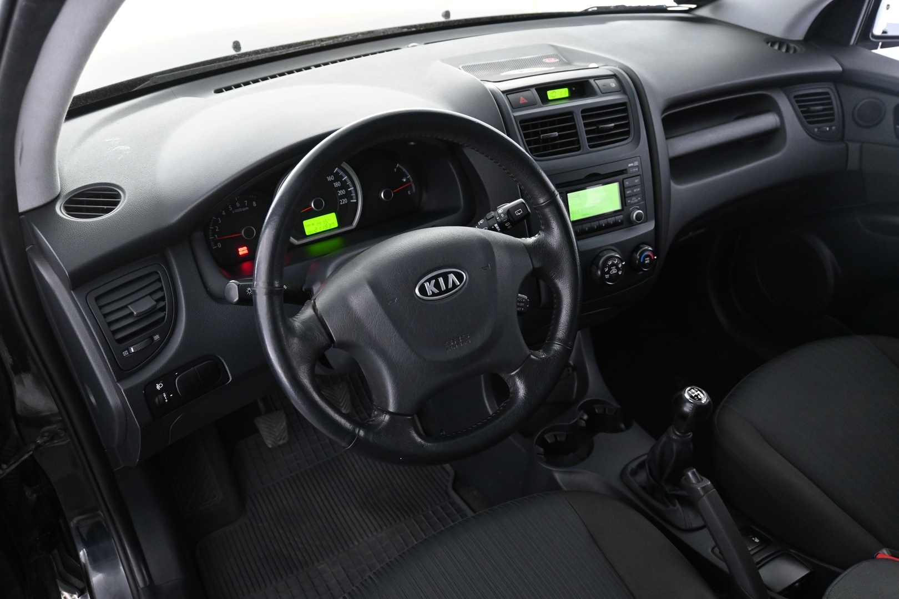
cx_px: 450
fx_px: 730
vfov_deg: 44.6
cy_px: 300
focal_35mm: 29
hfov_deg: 63.2
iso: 2200
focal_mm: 19.5
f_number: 3.8
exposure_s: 1/30
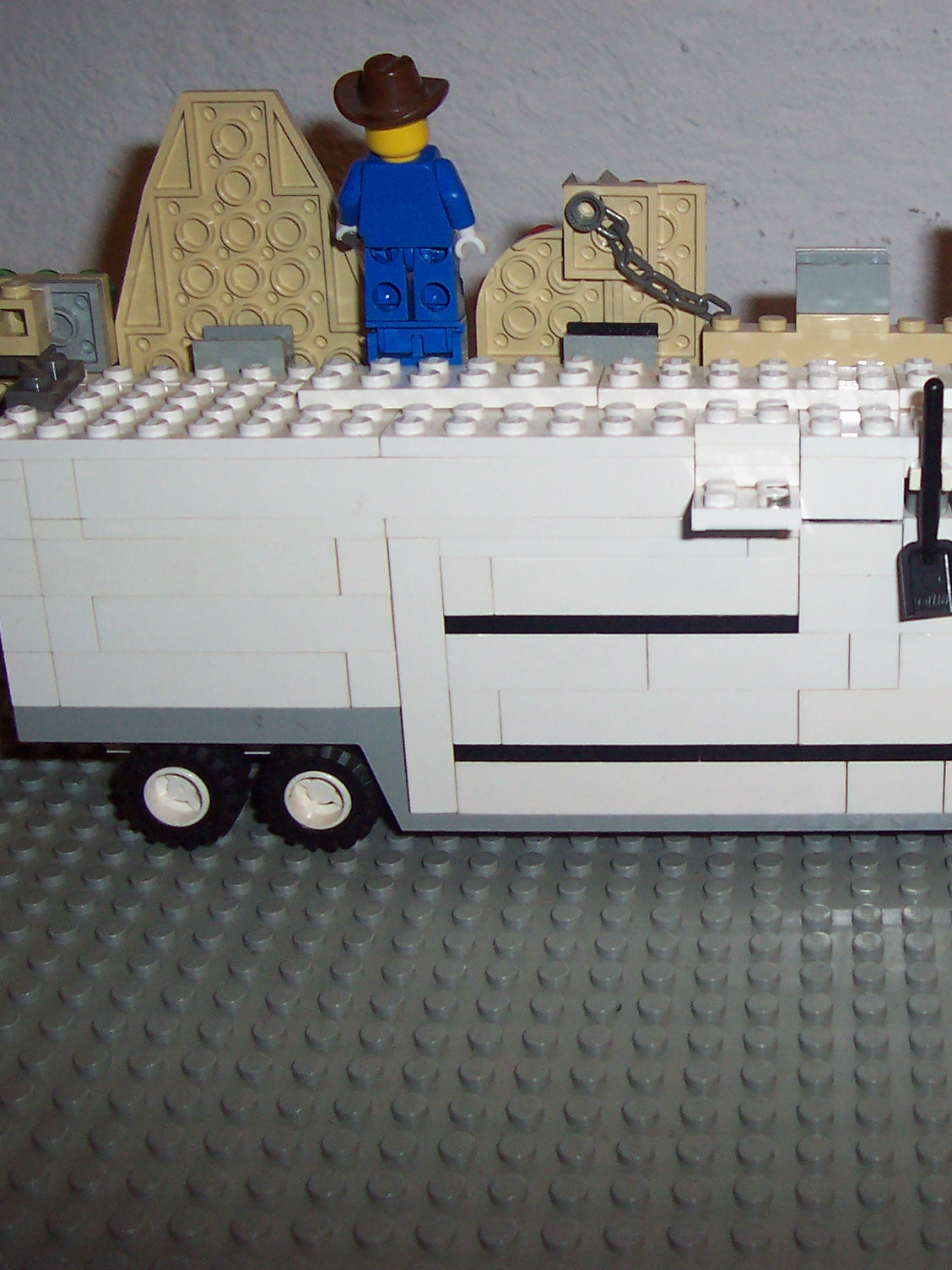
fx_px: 1833
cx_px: 844
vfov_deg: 38.2
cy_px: 638
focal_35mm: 50
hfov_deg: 28.1
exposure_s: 1/60
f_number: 2.8
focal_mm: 5.6
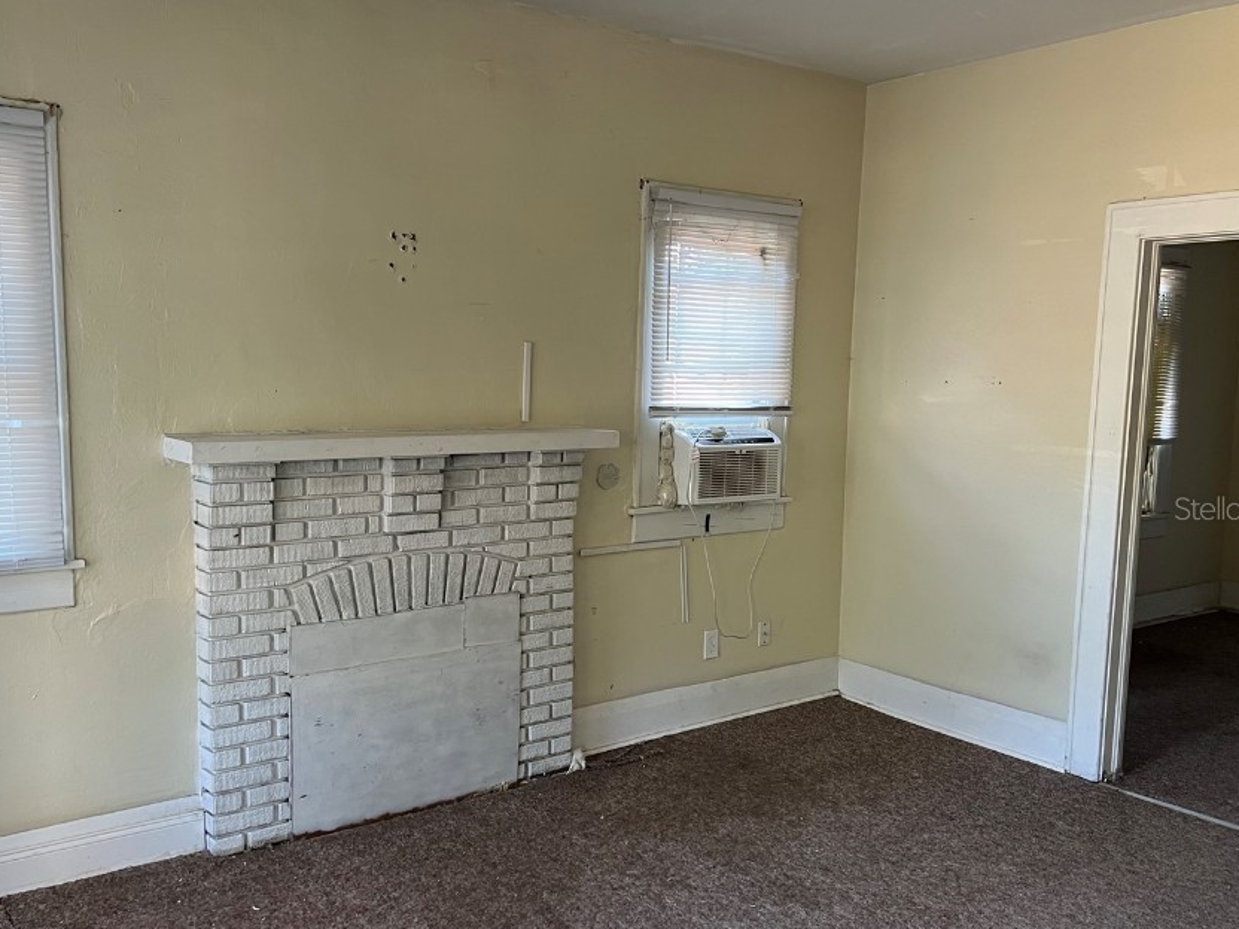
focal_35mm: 32
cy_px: 508
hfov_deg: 56.7
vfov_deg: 44.1
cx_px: 552
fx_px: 1145
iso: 125
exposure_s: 1/82
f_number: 1.5
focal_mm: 5.7
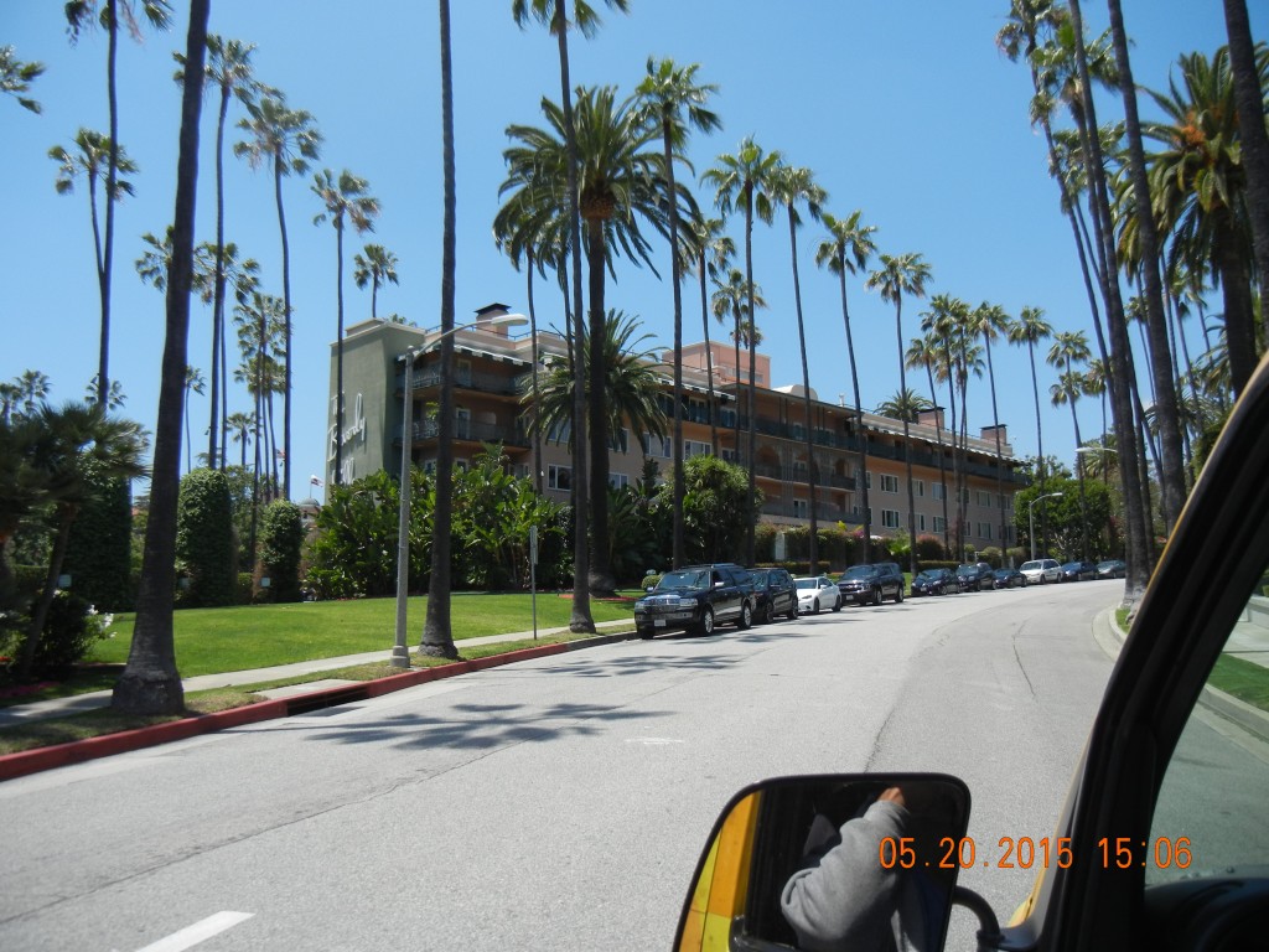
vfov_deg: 46.8
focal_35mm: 30
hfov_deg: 60.0
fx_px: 1100
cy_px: 476
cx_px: 634
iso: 160
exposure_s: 1/384
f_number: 7
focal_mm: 5.4
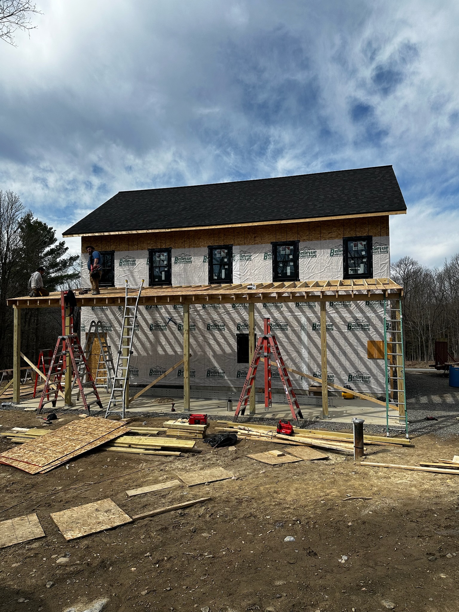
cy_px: 306
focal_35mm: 24
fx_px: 424
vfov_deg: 71.6
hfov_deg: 56.8
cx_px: 230
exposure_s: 1/5525
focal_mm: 6.86
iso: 80
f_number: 1.78
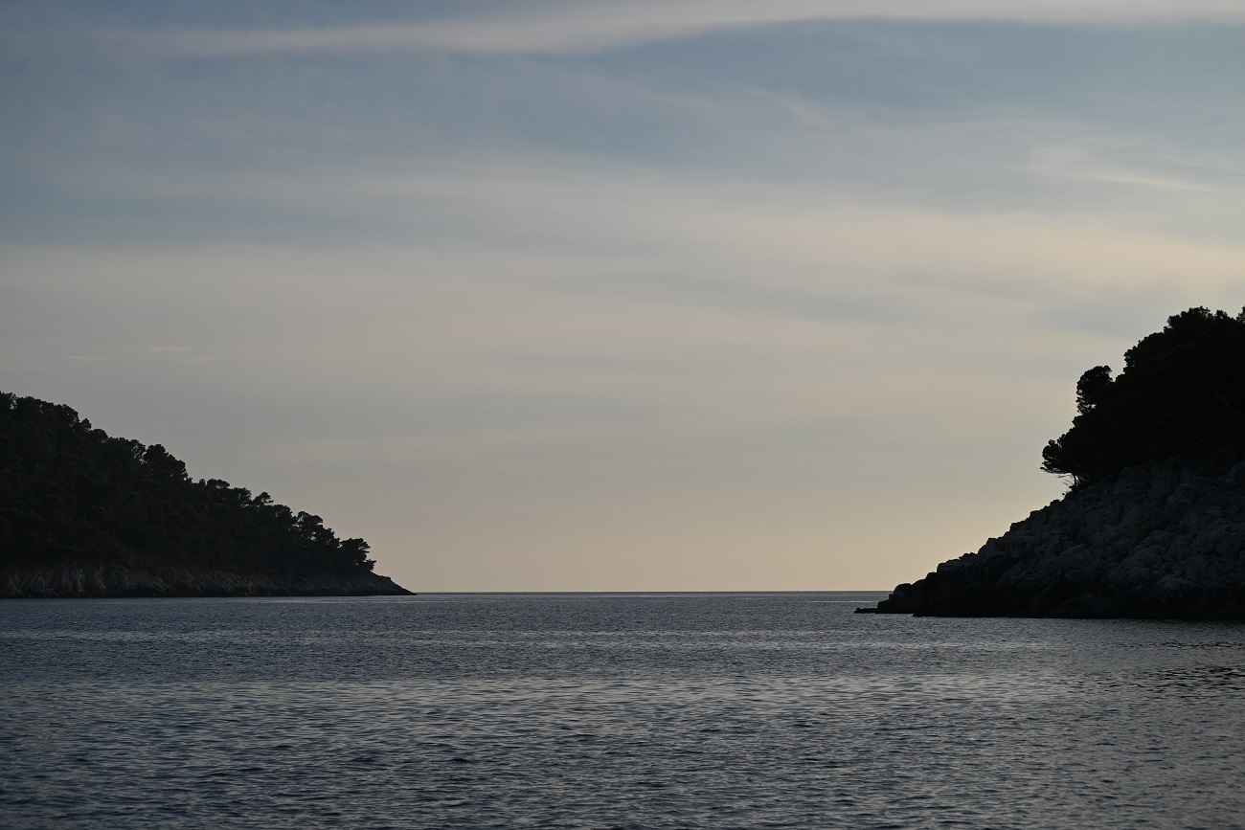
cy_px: 415
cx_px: 622
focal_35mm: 82
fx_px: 2836
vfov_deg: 16.7
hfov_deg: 24.8
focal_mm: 82
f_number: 7.1
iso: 100
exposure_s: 1/800
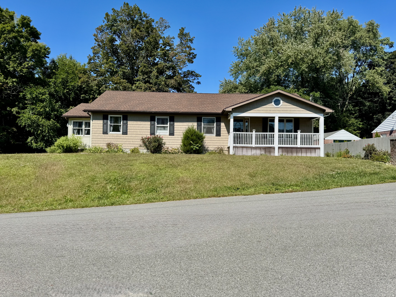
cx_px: 198
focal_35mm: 24
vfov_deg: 56.8
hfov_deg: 71.6
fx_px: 275
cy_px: 148
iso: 80
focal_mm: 6.76
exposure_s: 1/4049
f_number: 1.78
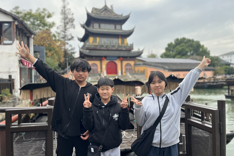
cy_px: 76
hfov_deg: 65.5
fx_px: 182
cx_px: 113
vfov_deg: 46.4
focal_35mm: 28
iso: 50
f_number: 1.6
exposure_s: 1/608
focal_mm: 5.1
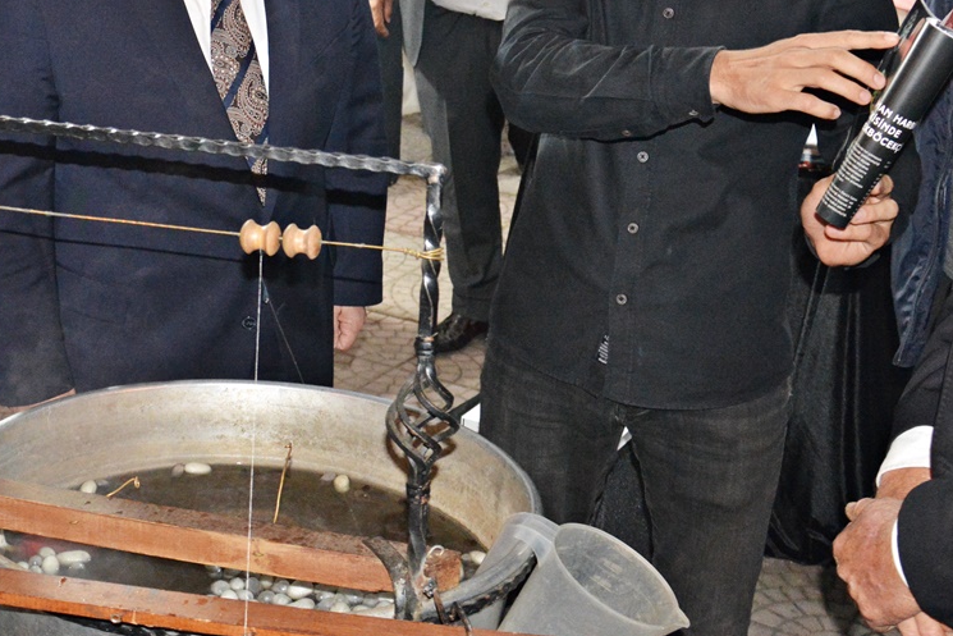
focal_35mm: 58
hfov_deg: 34.0
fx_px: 1536
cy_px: 28
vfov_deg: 22.6
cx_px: 290
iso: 1600
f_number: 3.5
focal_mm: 18
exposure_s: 1/60
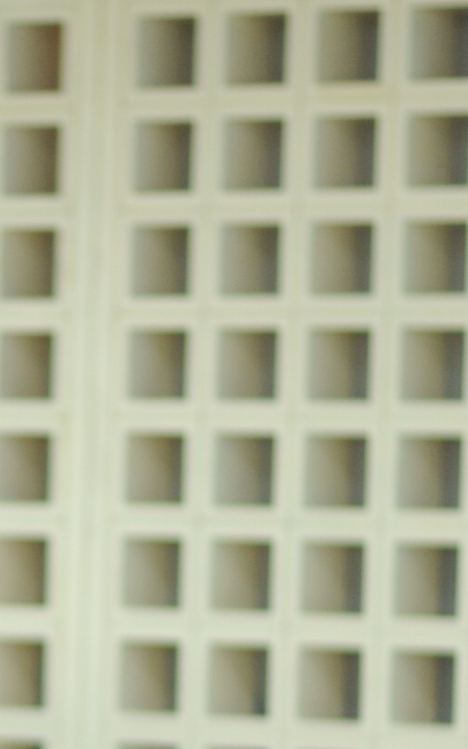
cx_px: -151
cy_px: 727
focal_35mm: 302
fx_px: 6160
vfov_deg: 6.9
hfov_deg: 4.3
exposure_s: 1/125
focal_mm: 85
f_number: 1.8
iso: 1250
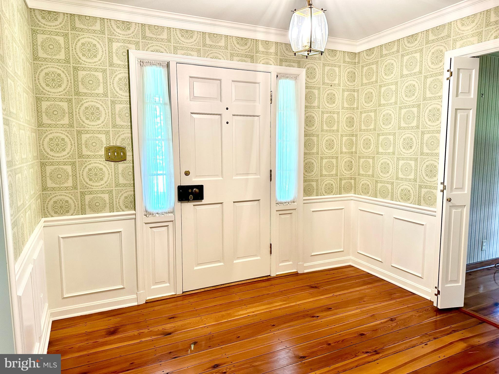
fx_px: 346
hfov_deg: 71.6
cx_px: 250
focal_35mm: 24
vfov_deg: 56.8
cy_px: 187
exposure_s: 1/60
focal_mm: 6.86
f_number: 1.78
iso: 250
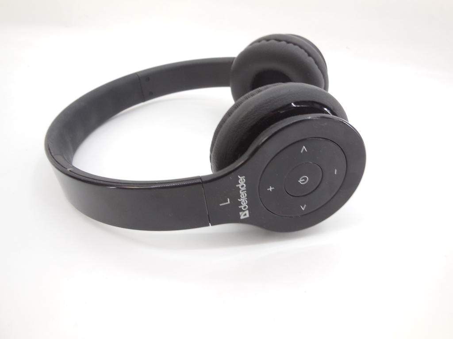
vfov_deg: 54.9
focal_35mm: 25
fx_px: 327
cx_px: 226
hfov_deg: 69.4
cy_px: 170
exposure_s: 1/30
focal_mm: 4.5
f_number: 3.1
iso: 125
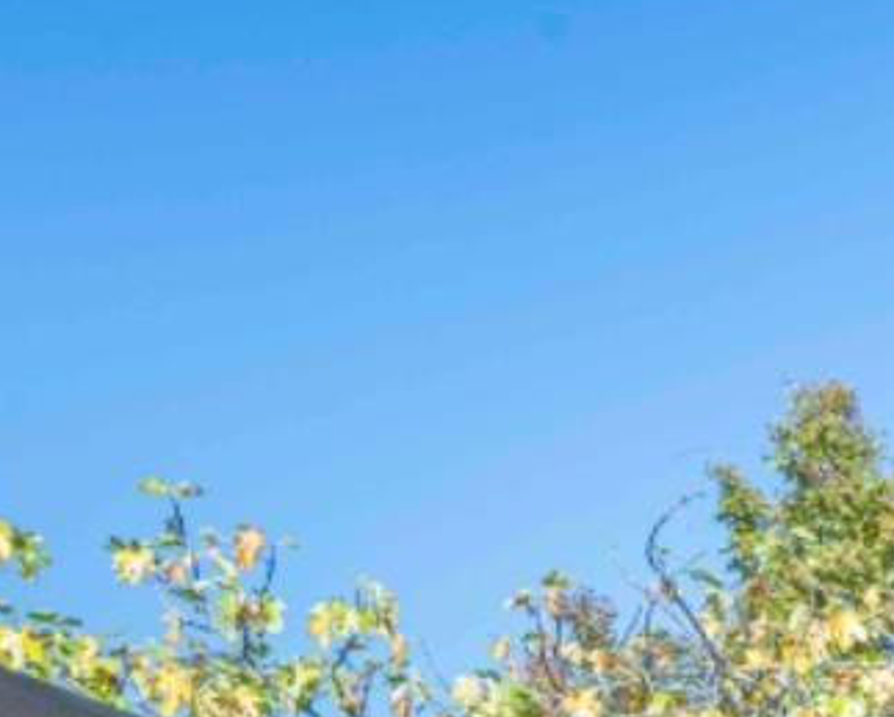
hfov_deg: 16.8
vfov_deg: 16.6
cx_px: 1921
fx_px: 1960
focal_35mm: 74
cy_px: 1354
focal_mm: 17
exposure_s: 1/200
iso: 400
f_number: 9
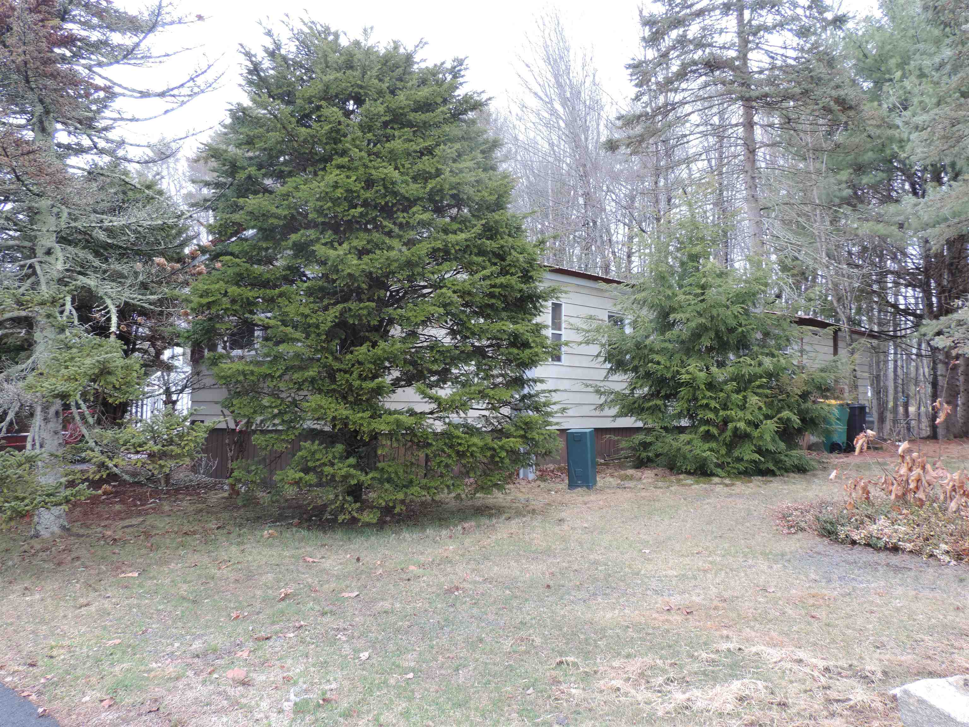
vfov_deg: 42.9
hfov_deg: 55.4
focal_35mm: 33
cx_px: 484
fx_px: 924
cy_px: 364
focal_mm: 5.8
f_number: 3.2
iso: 100
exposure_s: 1/50
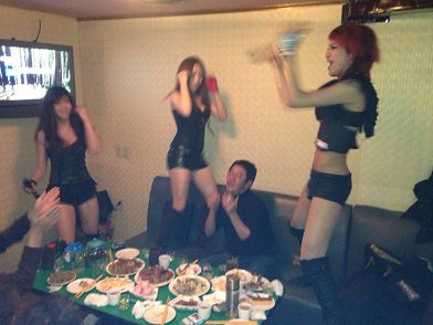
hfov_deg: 55.4
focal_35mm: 33
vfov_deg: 42.9
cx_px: 216
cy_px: 162
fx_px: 413
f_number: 2.4
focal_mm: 4.13
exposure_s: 1/16
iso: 640
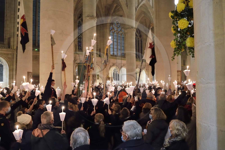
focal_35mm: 24
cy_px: 75
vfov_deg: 53.1
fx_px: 150
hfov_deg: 73.8
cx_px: 112
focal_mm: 24
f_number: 5
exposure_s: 1/8
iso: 1600
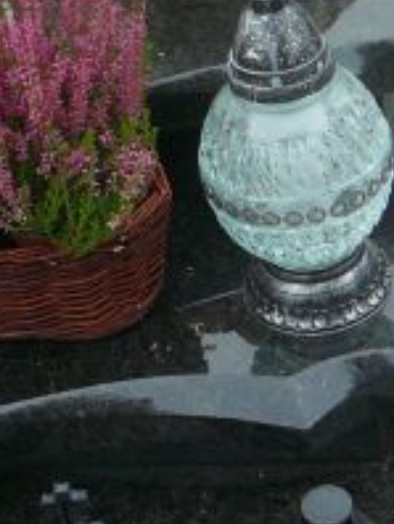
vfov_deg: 15.8
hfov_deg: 13.1
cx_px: 153
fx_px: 1711
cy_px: -291
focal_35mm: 113
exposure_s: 1/60
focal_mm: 5.2
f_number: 2.8
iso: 80
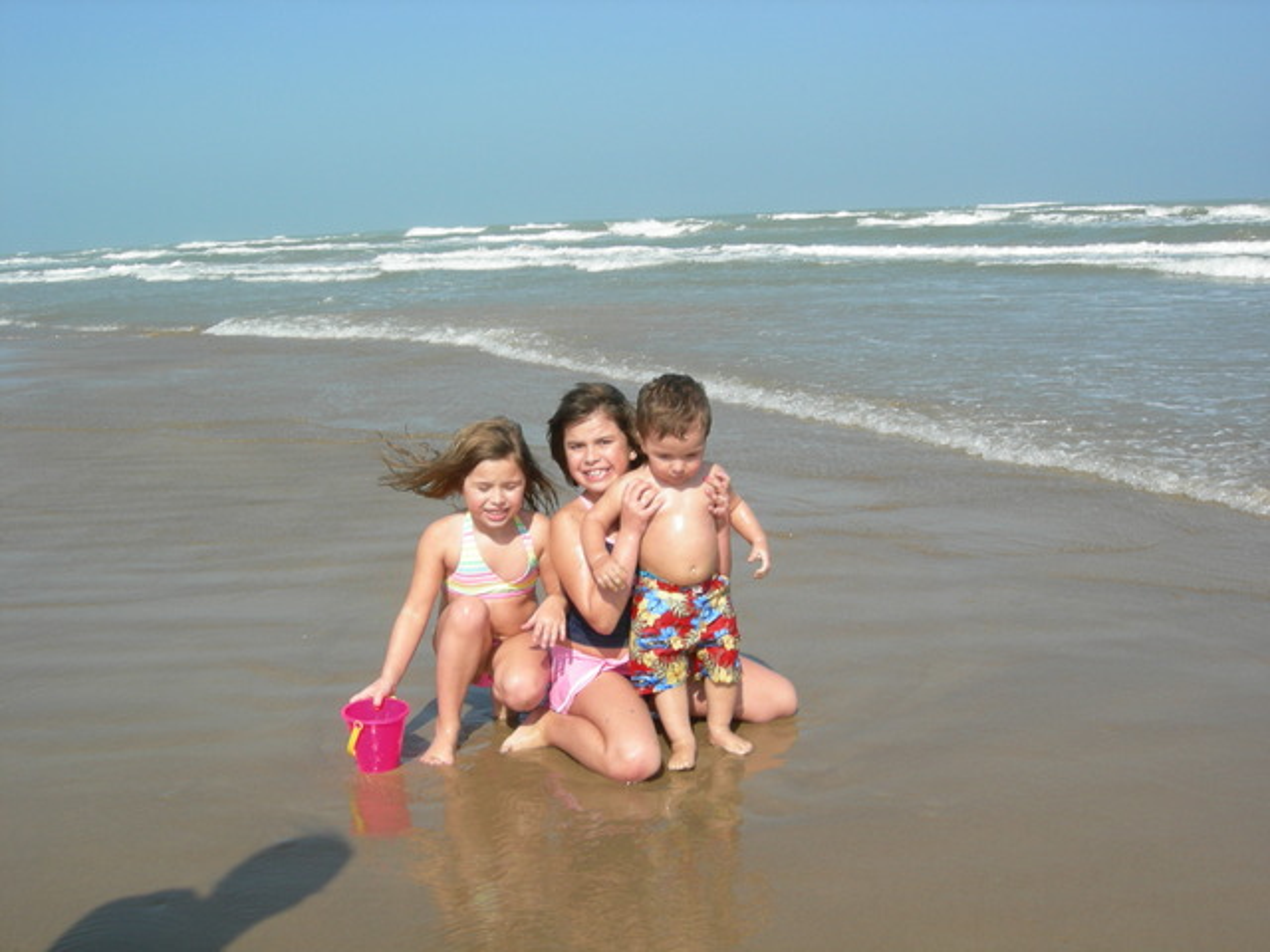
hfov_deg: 49.0
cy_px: 476
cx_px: 635
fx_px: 1394
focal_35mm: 38
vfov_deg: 37.7
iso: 64
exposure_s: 1/248
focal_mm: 8
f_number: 7
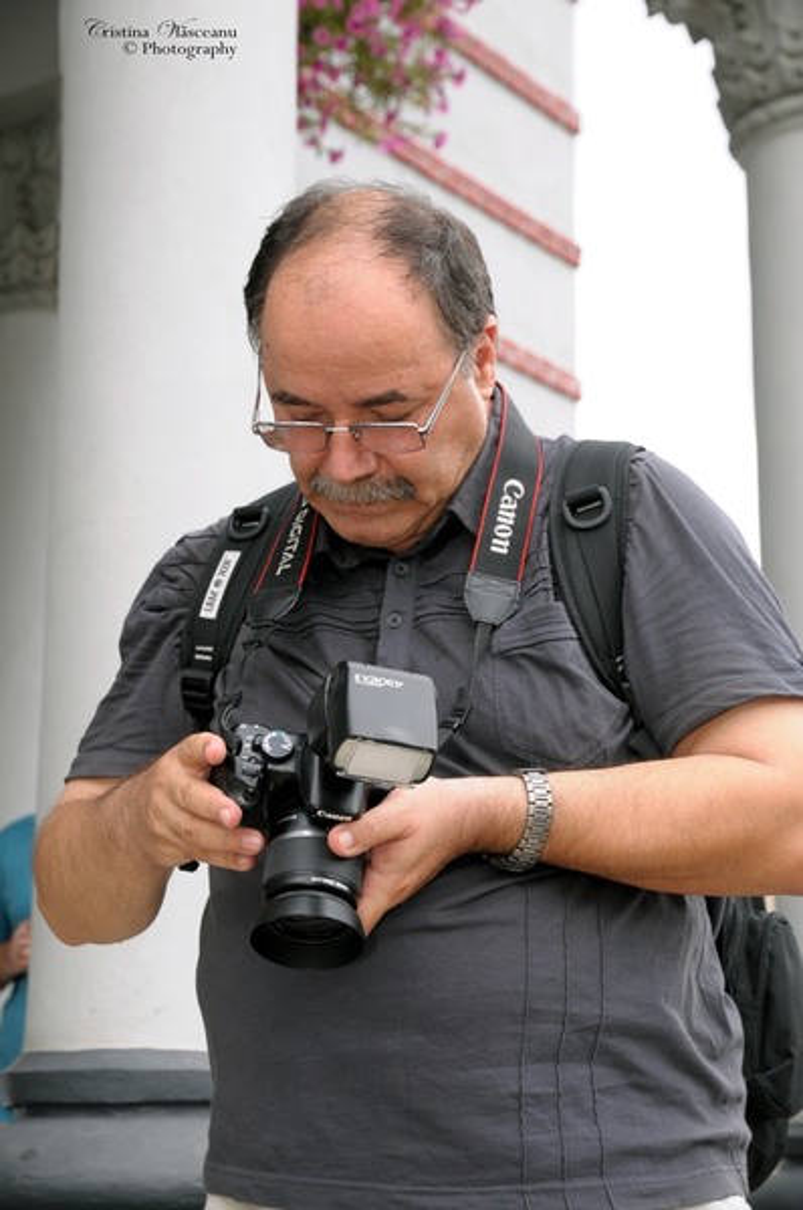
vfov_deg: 27.0
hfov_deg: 18.1
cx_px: 402
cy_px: 605
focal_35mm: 75
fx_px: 2518
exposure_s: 1/125
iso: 320
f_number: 7.1
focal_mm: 50
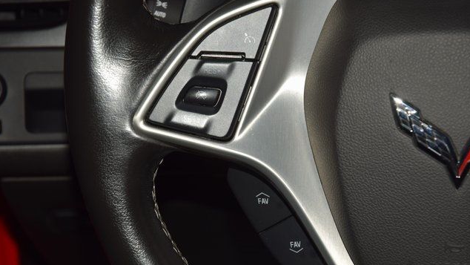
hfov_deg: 19.3
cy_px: 153
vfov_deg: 10.9
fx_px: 1384
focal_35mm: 111
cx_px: 236
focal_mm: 70
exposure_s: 1/125
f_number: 8
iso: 100
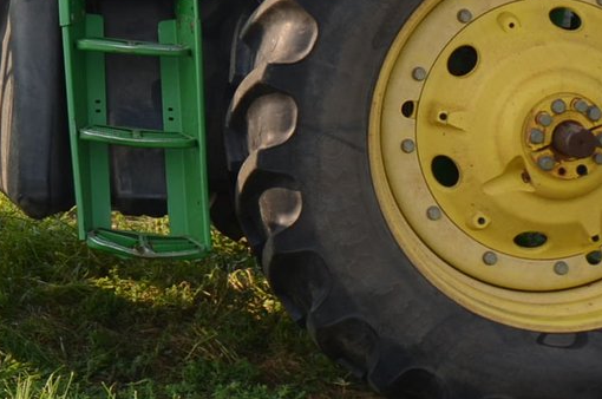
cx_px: -44
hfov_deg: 16.5
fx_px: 2020
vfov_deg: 11.1
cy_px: -82
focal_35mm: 121
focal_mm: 24
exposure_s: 1/200
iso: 100
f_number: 7.1
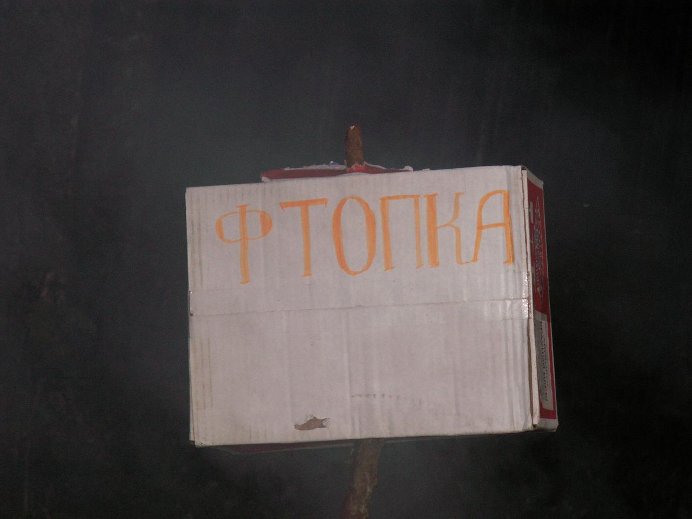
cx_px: 346
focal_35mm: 179
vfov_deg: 8.3
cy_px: 260
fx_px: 3578
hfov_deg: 11.0
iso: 160
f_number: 4
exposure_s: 1/40
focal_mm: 29.21
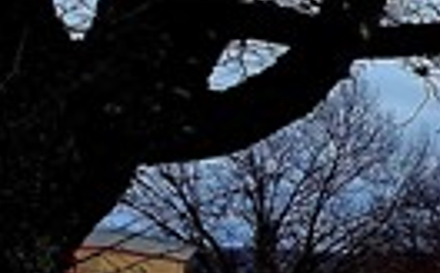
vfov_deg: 11.9
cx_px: 1320
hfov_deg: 11.4
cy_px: 343
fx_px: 1281
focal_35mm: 107
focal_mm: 2.2
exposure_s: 1/2500
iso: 50
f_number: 2.2
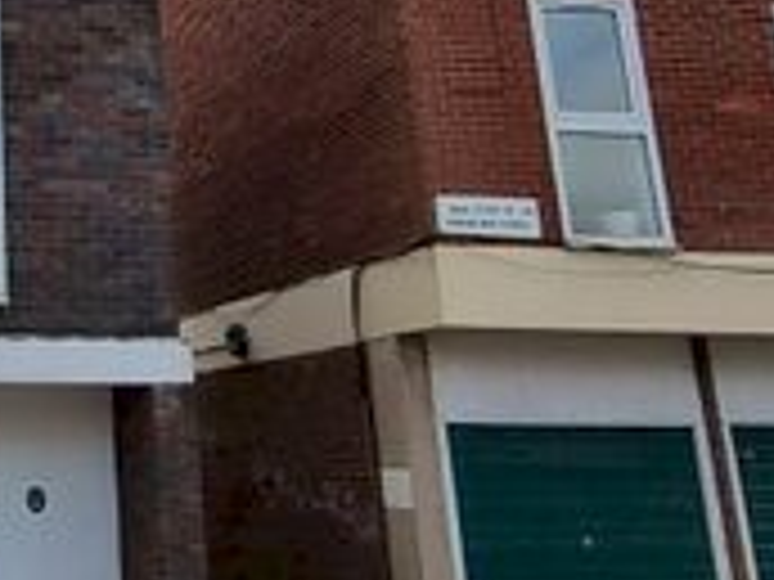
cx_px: -153
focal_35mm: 53
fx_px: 1185
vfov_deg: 26.7
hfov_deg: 30.7
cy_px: 70
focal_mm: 2.2
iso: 50
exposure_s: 1/1852
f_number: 2.2
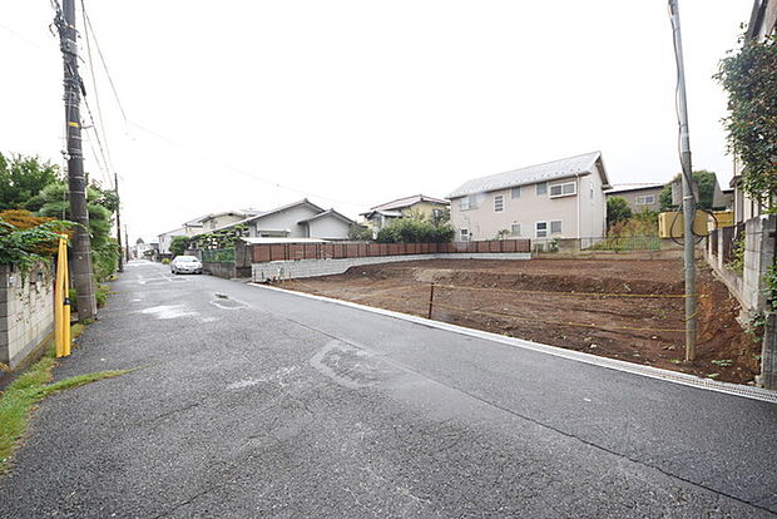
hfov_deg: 112.6
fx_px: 259
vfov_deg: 90.1
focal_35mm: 12
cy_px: 260
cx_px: 388
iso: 400
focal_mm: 8
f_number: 7.1
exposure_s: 1/200
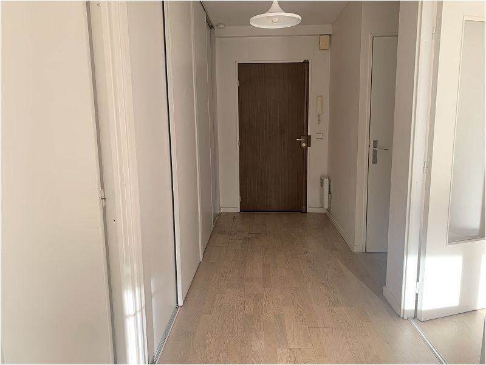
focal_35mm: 26
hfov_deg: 67.3
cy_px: 182
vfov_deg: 53.1
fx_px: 365
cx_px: 243
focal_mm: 4.25
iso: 25
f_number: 1.8
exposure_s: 1/121
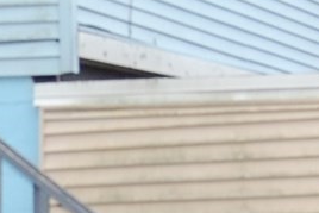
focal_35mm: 206
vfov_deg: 6.7
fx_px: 1826
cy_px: 195
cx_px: -121
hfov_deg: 9.8
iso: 400
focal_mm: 18
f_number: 3.5
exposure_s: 1/160
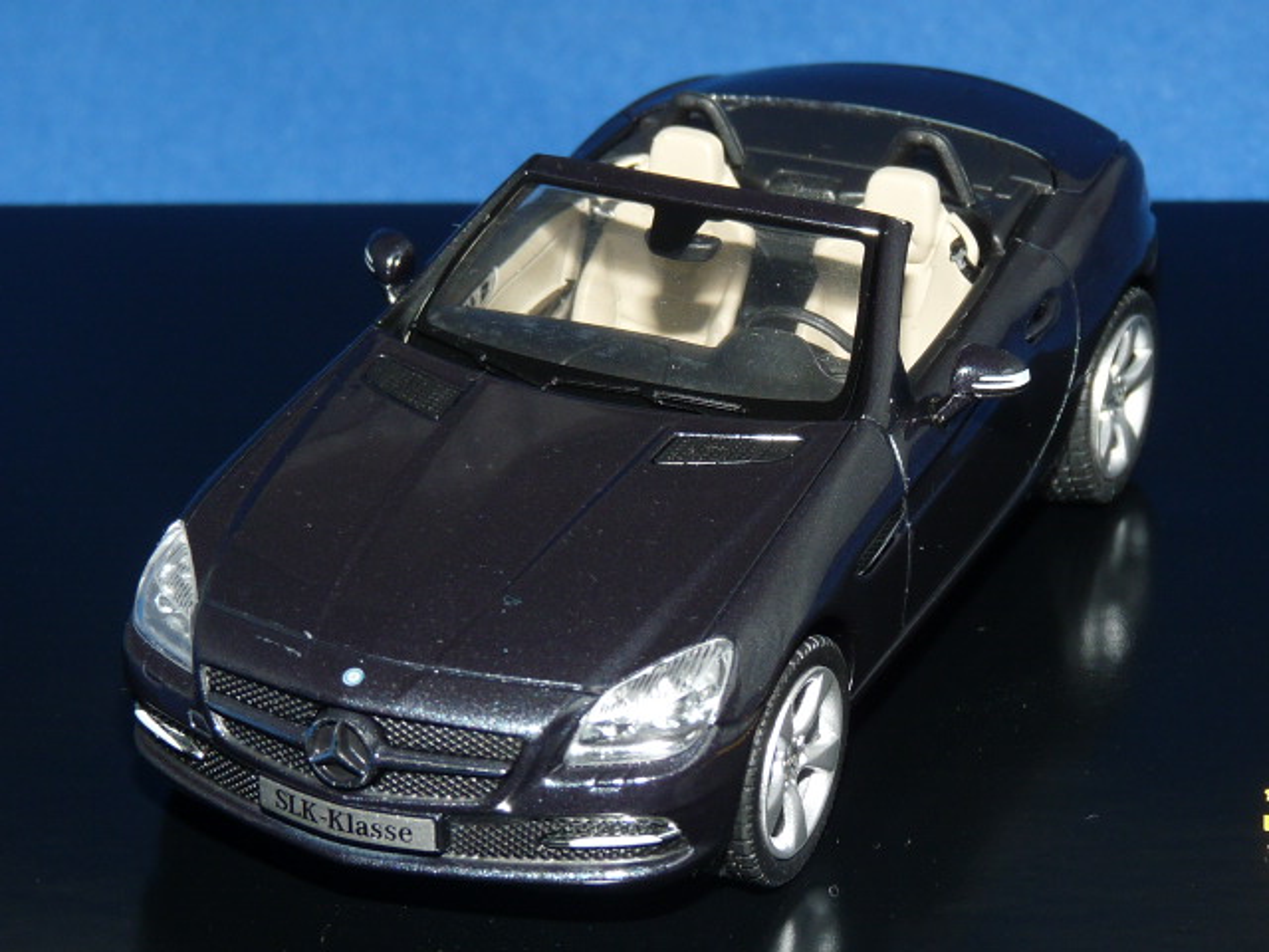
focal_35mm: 115
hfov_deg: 17.1
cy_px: 476
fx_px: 4216
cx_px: 634
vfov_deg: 12.9
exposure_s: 1/60
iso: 100
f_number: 4
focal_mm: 11.5
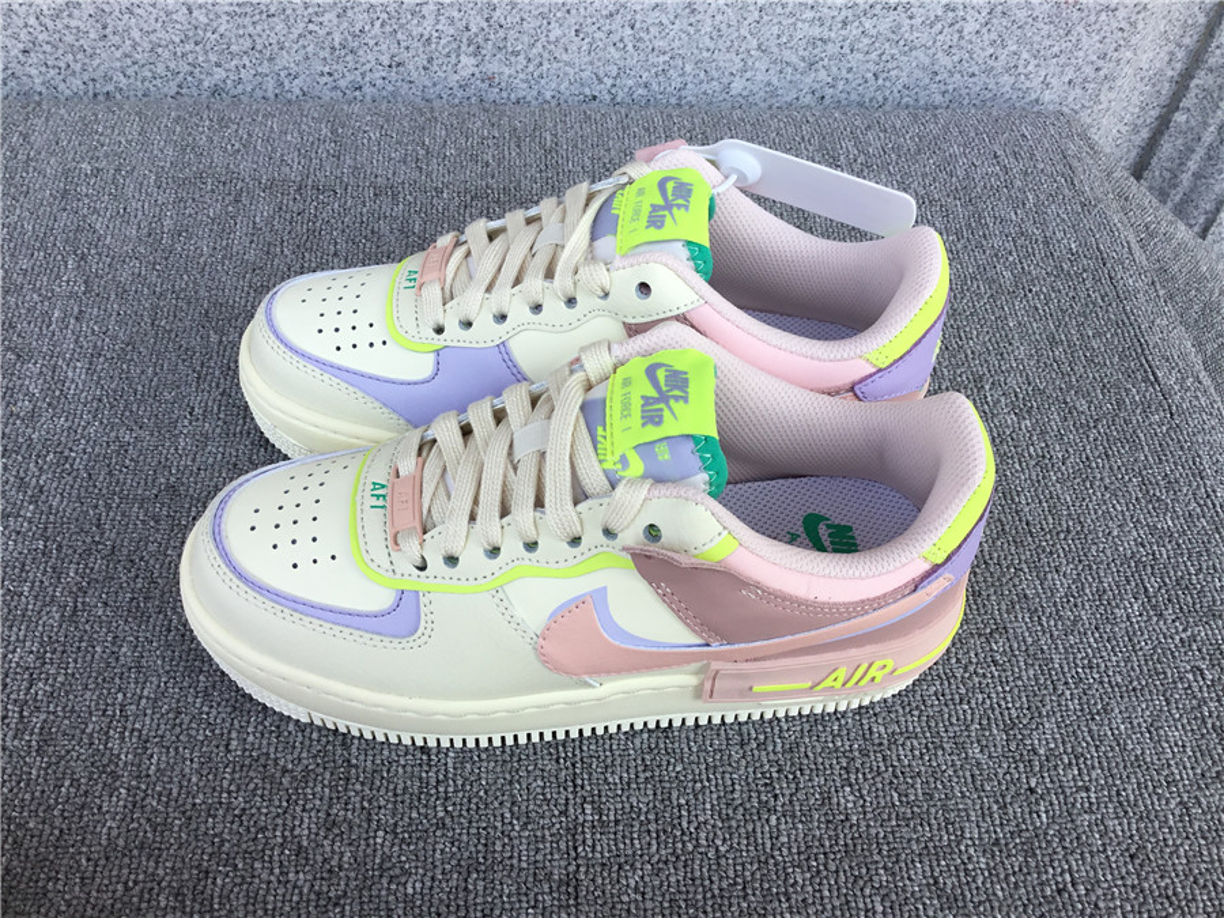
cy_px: 459
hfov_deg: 58.4
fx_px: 1096
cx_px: 612
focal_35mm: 31
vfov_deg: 45.4
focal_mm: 3.3
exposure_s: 1/301
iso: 25
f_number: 2.4
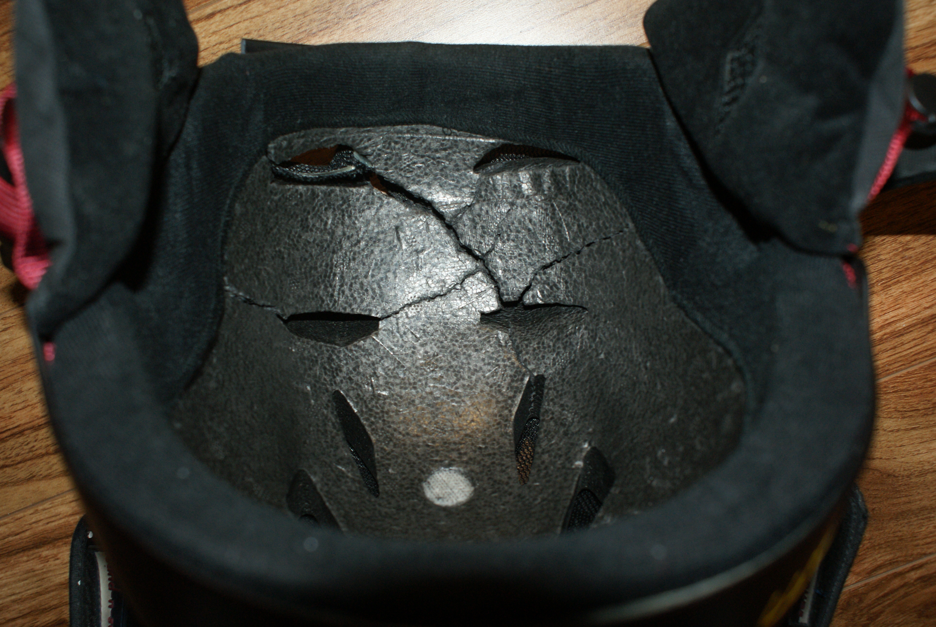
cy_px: 314
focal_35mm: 36
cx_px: 468
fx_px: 937
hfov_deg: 53.1
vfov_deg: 37.0
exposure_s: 1/60
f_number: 5.6
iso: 400
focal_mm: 24
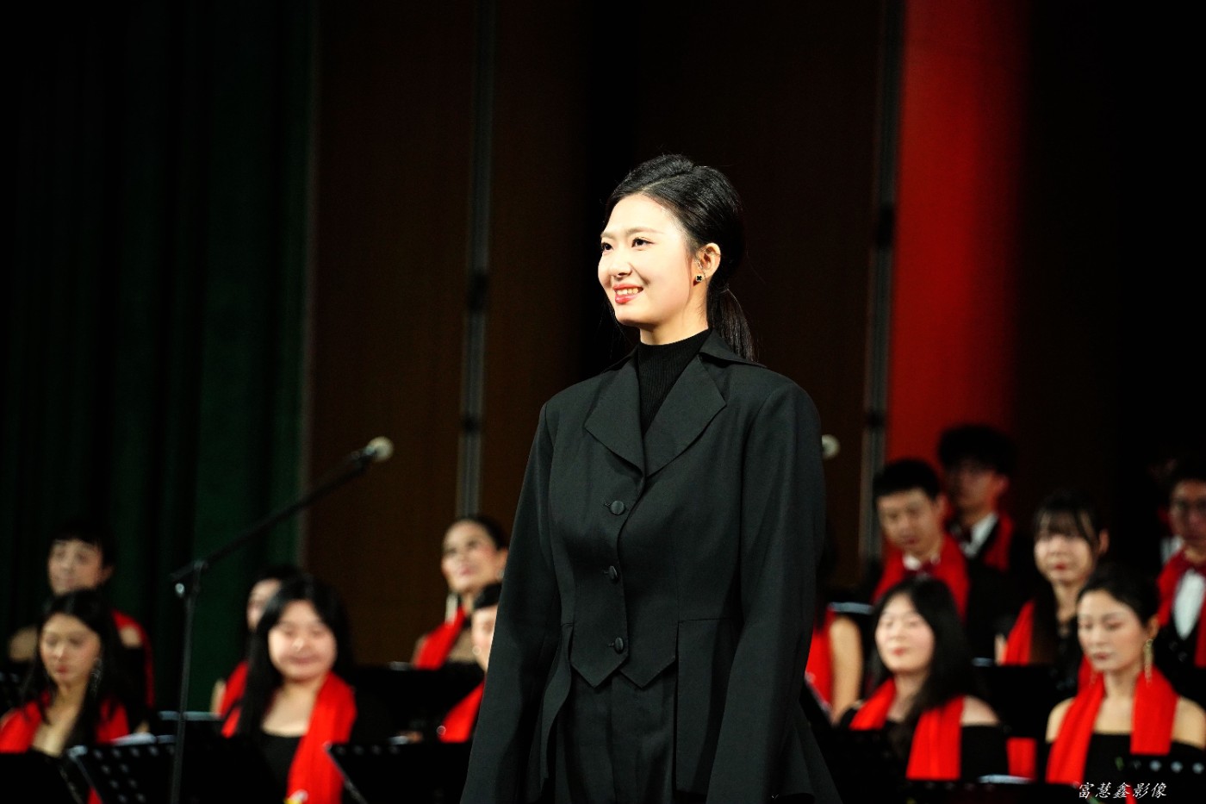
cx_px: 603
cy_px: 402
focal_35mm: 173
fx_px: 5794
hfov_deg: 11.9
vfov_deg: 7.9
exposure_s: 1/250
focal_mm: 173
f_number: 5.6
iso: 1250
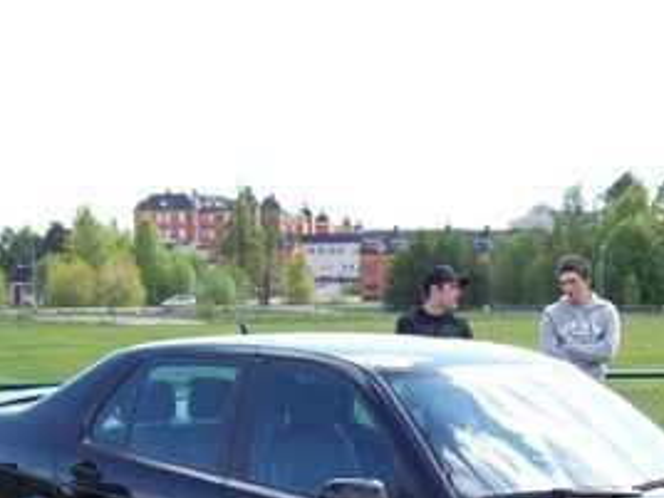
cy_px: 582
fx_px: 1650
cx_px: 473
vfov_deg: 16.5
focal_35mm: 86
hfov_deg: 22.6
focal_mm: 6
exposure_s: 1/425
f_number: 2.7
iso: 80
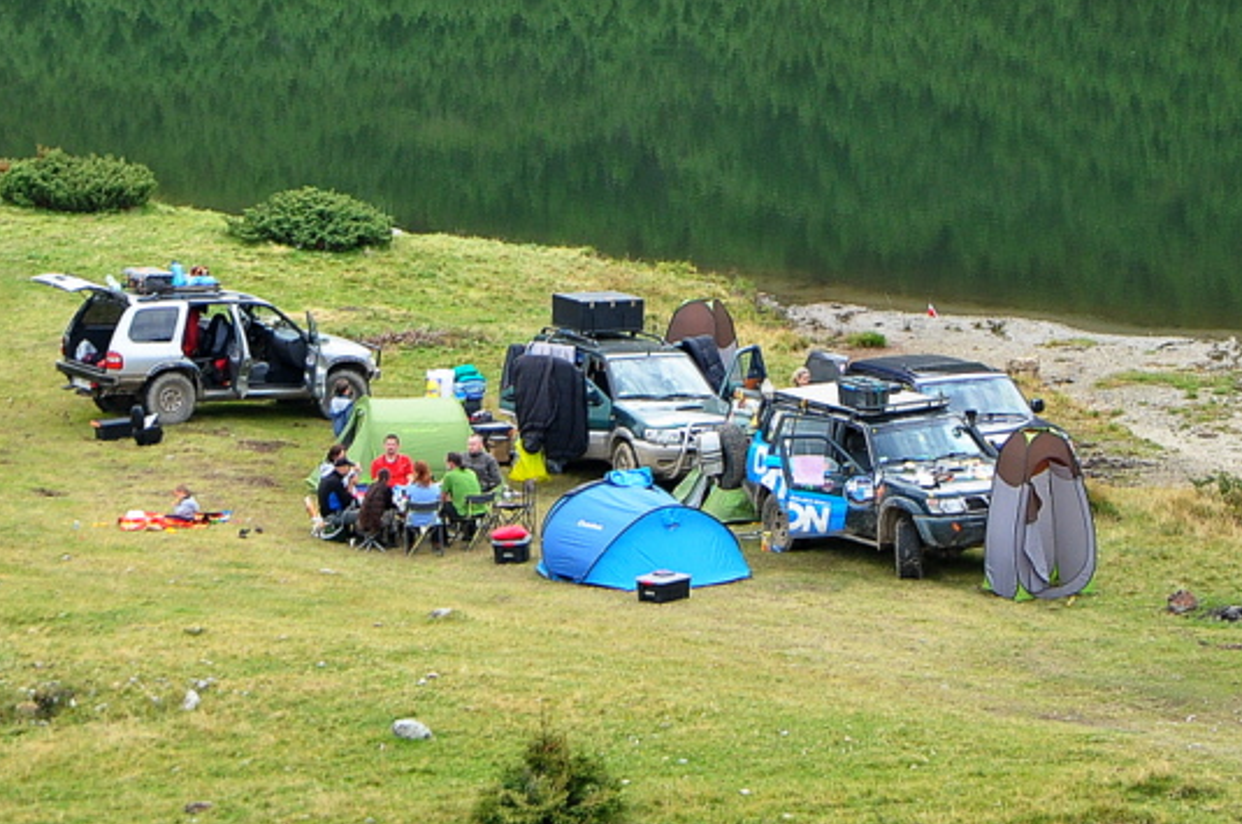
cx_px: 553
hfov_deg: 5.8
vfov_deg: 3.9
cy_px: 48
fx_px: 12164
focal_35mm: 353
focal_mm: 105
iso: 400
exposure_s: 1/200
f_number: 6.3
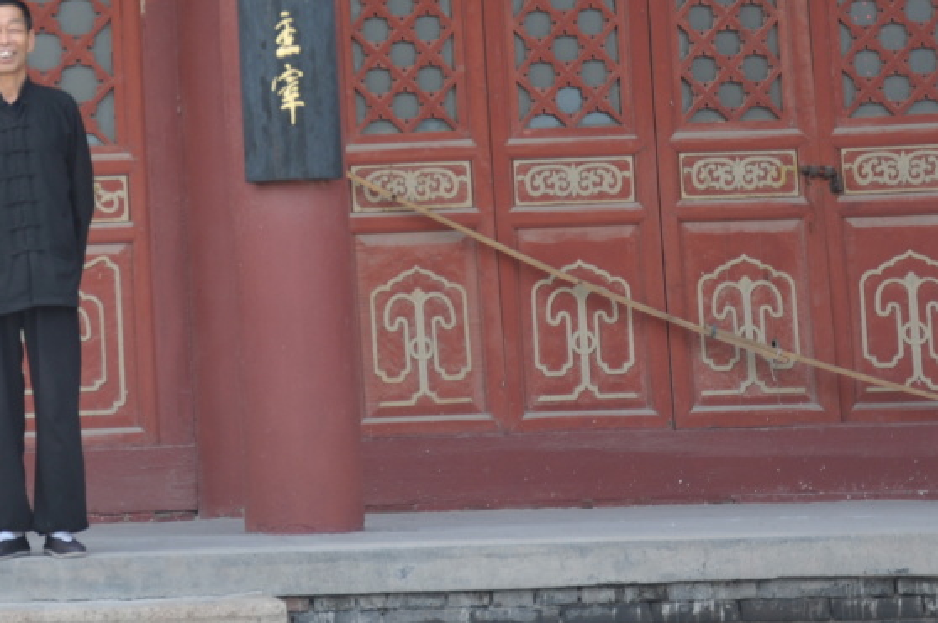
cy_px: 103
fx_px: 3358
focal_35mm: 129
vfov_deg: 10.6
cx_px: 27
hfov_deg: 15.6
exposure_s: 1/125
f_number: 4.5
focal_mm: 40
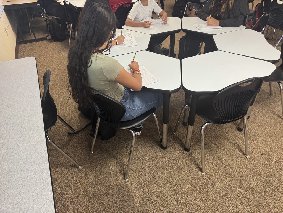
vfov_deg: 56.8
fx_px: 196
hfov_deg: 71.6
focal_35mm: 24
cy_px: 106
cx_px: 142
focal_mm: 6.76
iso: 250
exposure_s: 1/60
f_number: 1.78
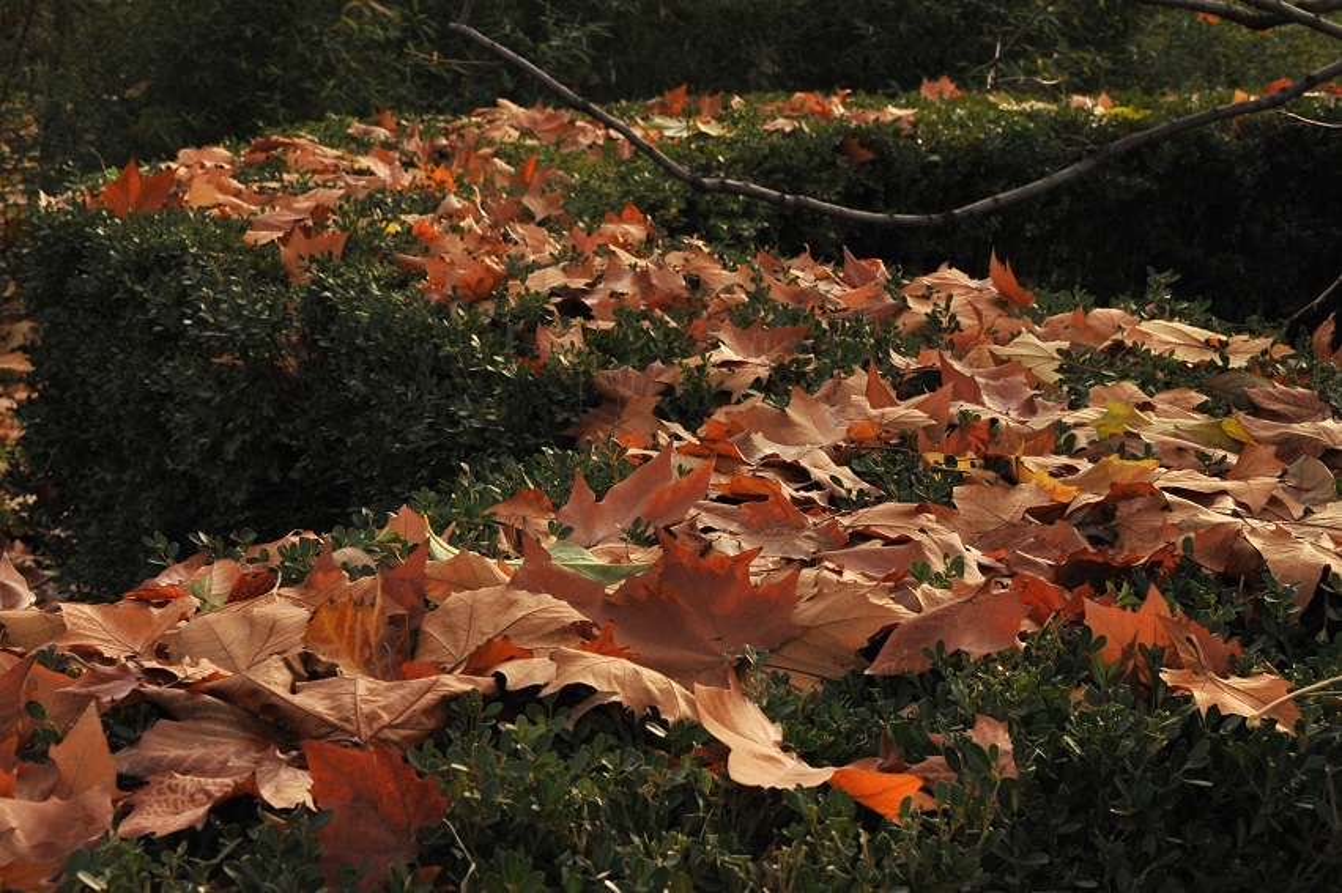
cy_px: 446
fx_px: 2682
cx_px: 671
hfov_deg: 28.1
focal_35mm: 72
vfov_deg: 18.9
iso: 1250
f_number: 18
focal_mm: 72
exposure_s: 1/200
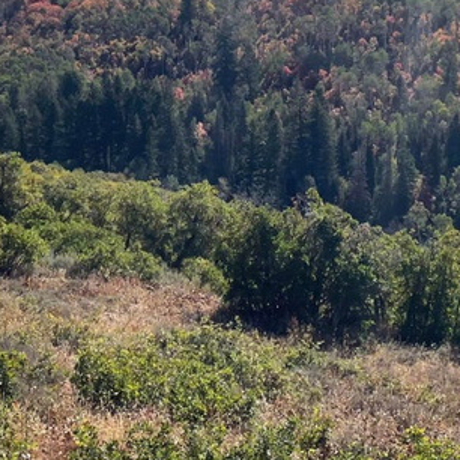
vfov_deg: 22.2
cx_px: 207
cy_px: 90
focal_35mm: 77
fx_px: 1158
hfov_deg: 22.5
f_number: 1.6
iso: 32
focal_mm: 4.2
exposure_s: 1/6897
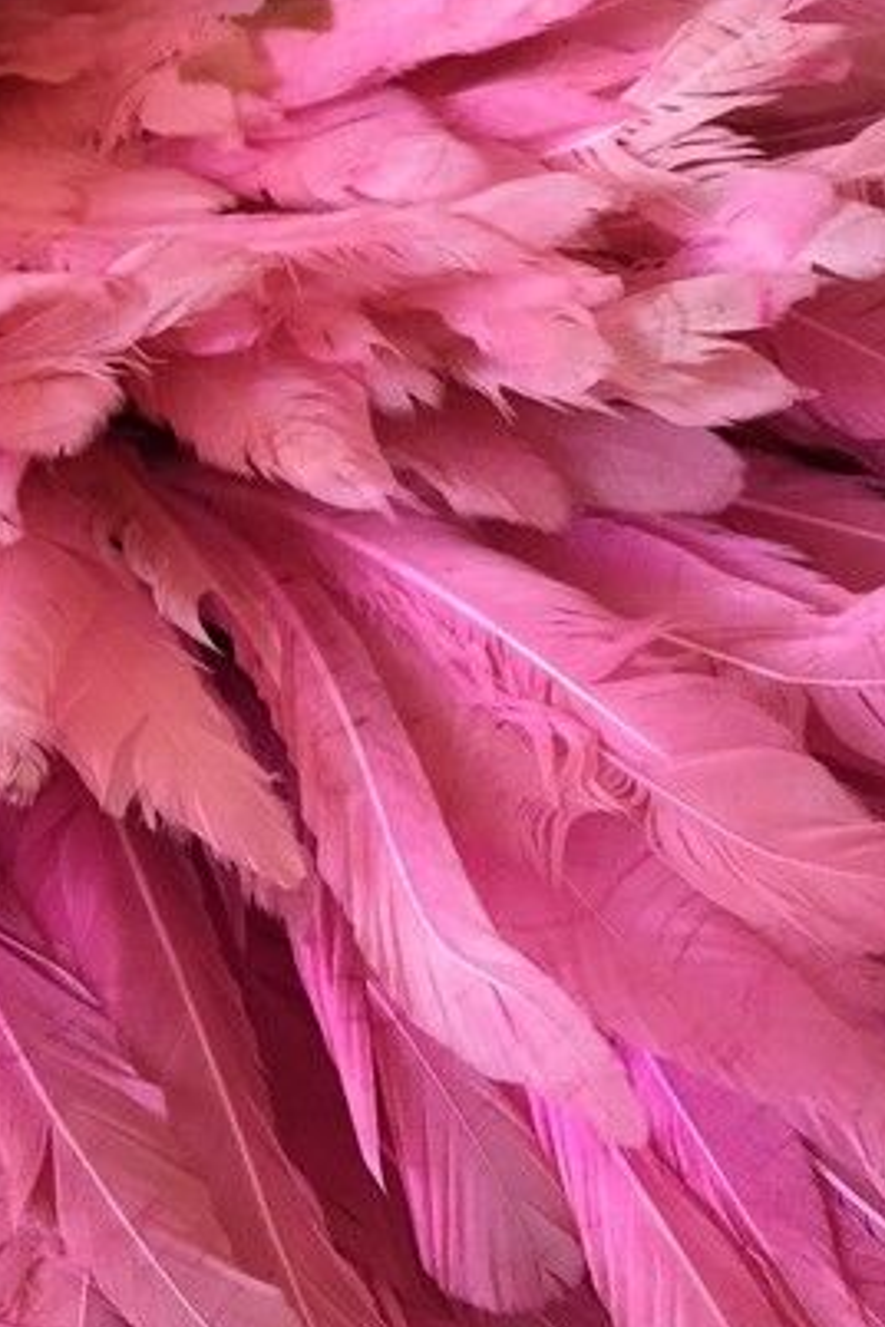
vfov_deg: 31.4
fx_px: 2212
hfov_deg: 21.8
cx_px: 3
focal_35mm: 60
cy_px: 66
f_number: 2.2
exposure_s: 1/33
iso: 160
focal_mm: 4.15
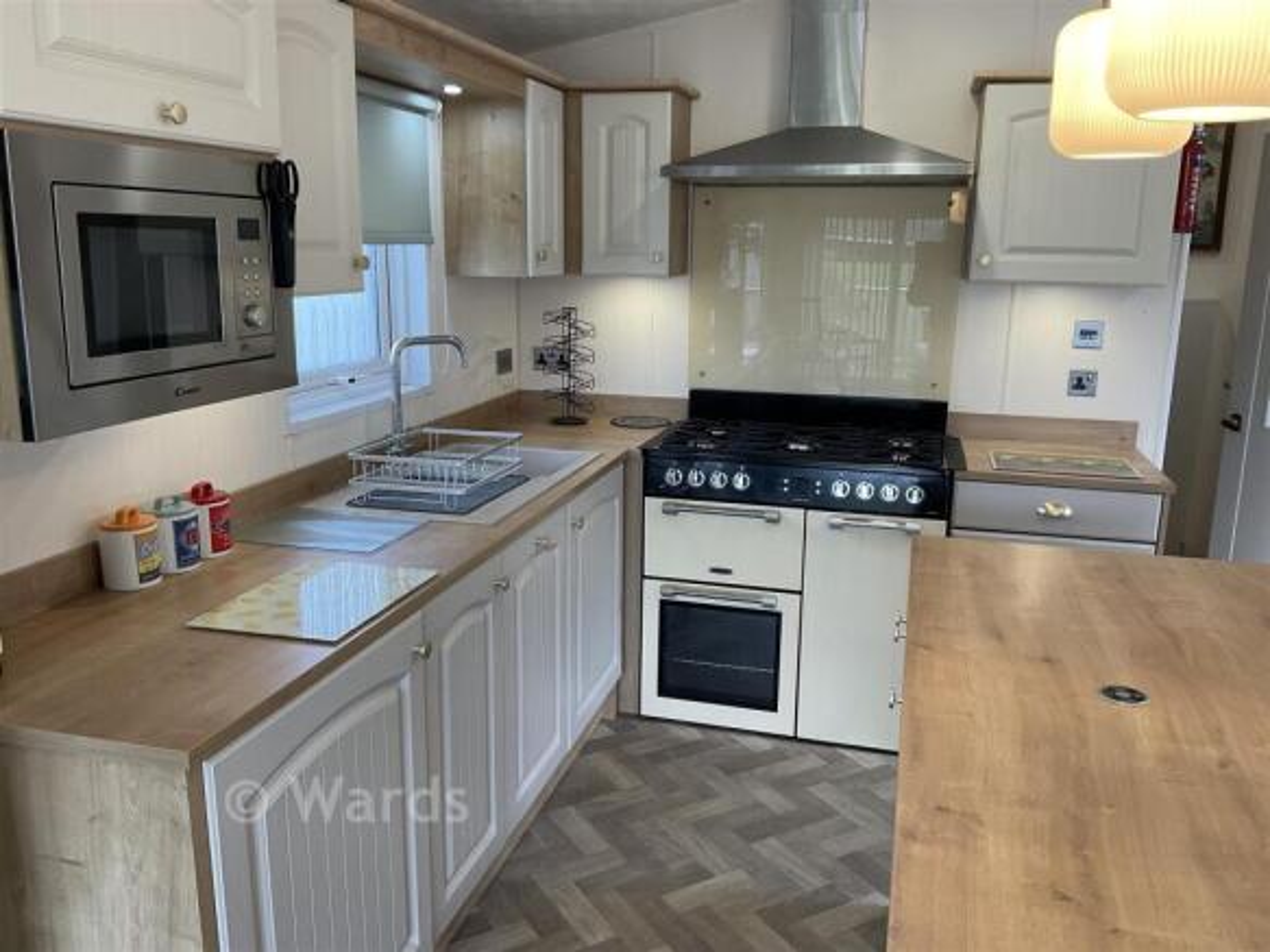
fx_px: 1064
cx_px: 635
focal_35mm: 29
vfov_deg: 48.2
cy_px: 476
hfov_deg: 61.7
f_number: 1.8
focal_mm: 3
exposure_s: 1/100
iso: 50
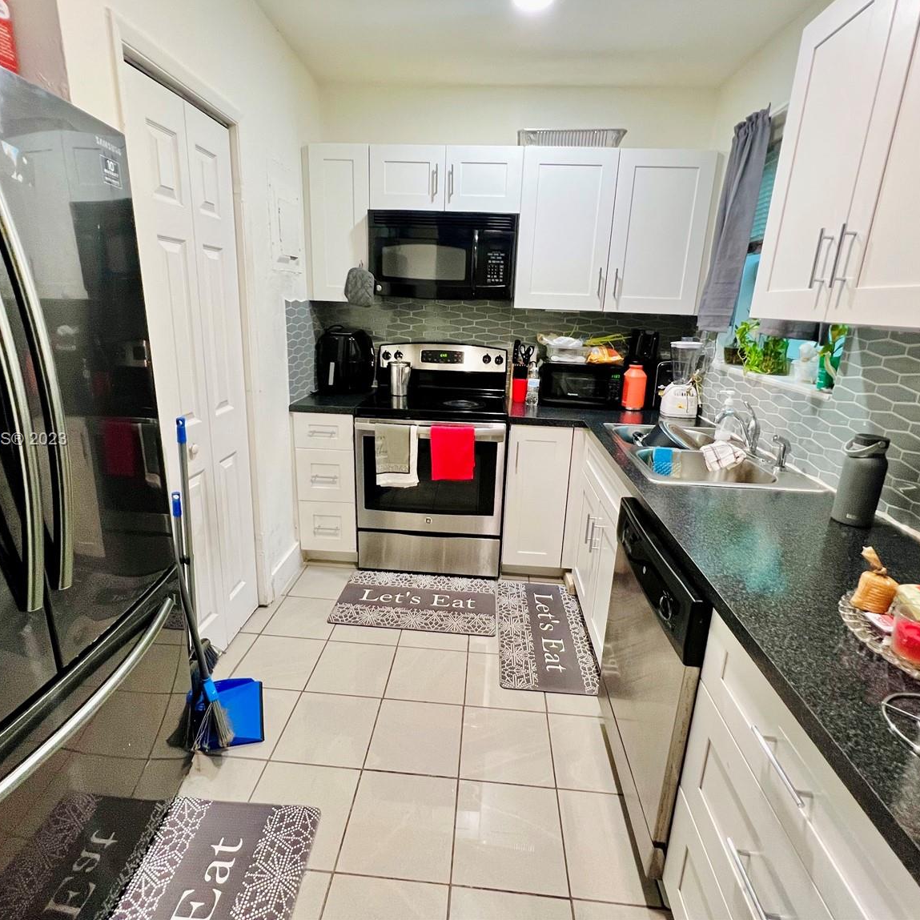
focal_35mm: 16
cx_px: 452
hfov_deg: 87.4
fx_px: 481
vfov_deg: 87.4
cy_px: 440
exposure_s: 1/60
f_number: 1.8
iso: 250
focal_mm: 1.57
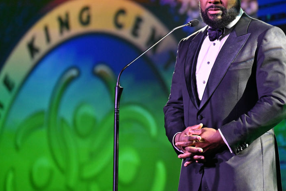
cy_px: 72
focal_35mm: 274
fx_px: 2178
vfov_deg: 5.0
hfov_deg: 7.5
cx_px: 188
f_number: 3.2
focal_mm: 190
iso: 3200
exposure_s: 1/500
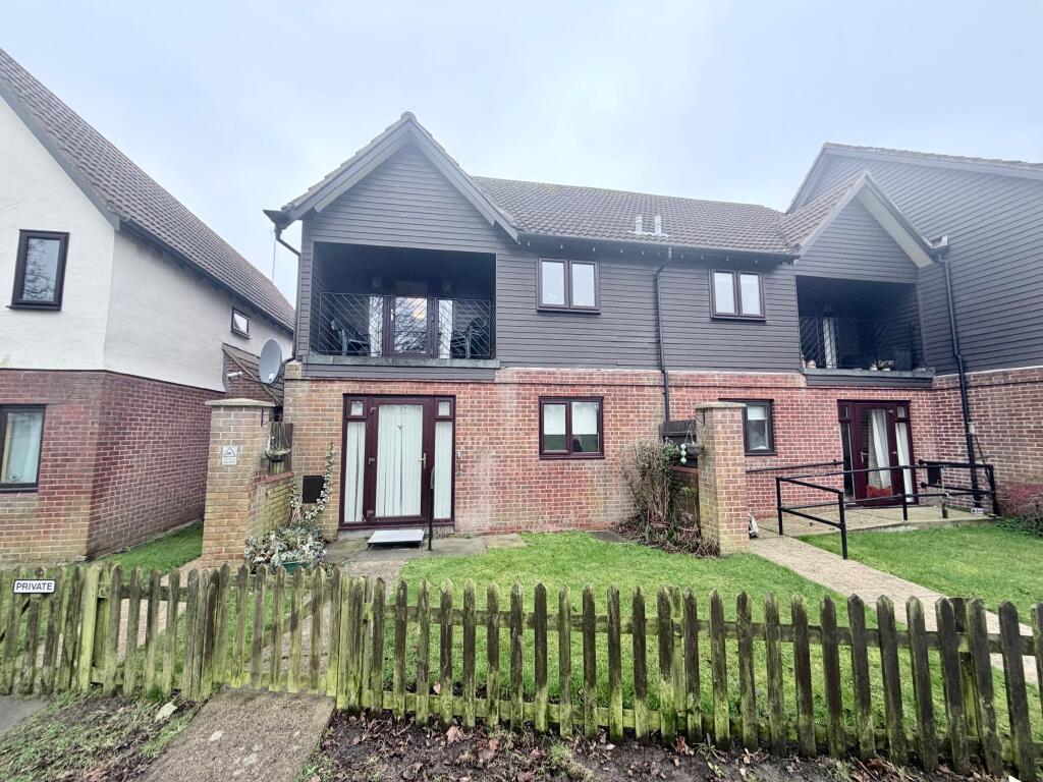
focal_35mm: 14
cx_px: 522
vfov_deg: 85.7
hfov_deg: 102.1
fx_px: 422
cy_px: 391
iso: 64
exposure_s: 1/121
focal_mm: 2.22
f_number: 2.2
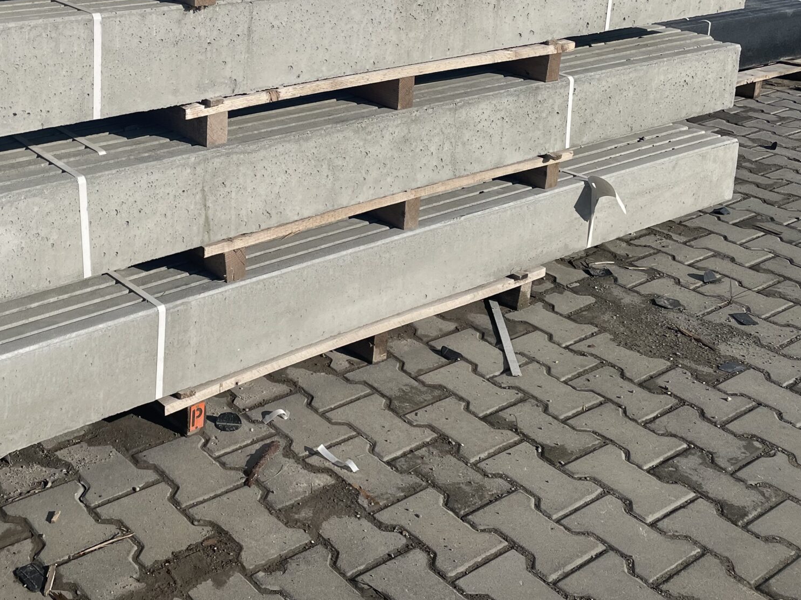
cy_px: 92
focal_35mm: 45
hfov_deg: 41.2
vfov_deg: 31.1
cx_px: 233
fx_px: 1041
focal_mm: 4.2
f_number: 1.6
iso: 32
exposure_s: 1/7813
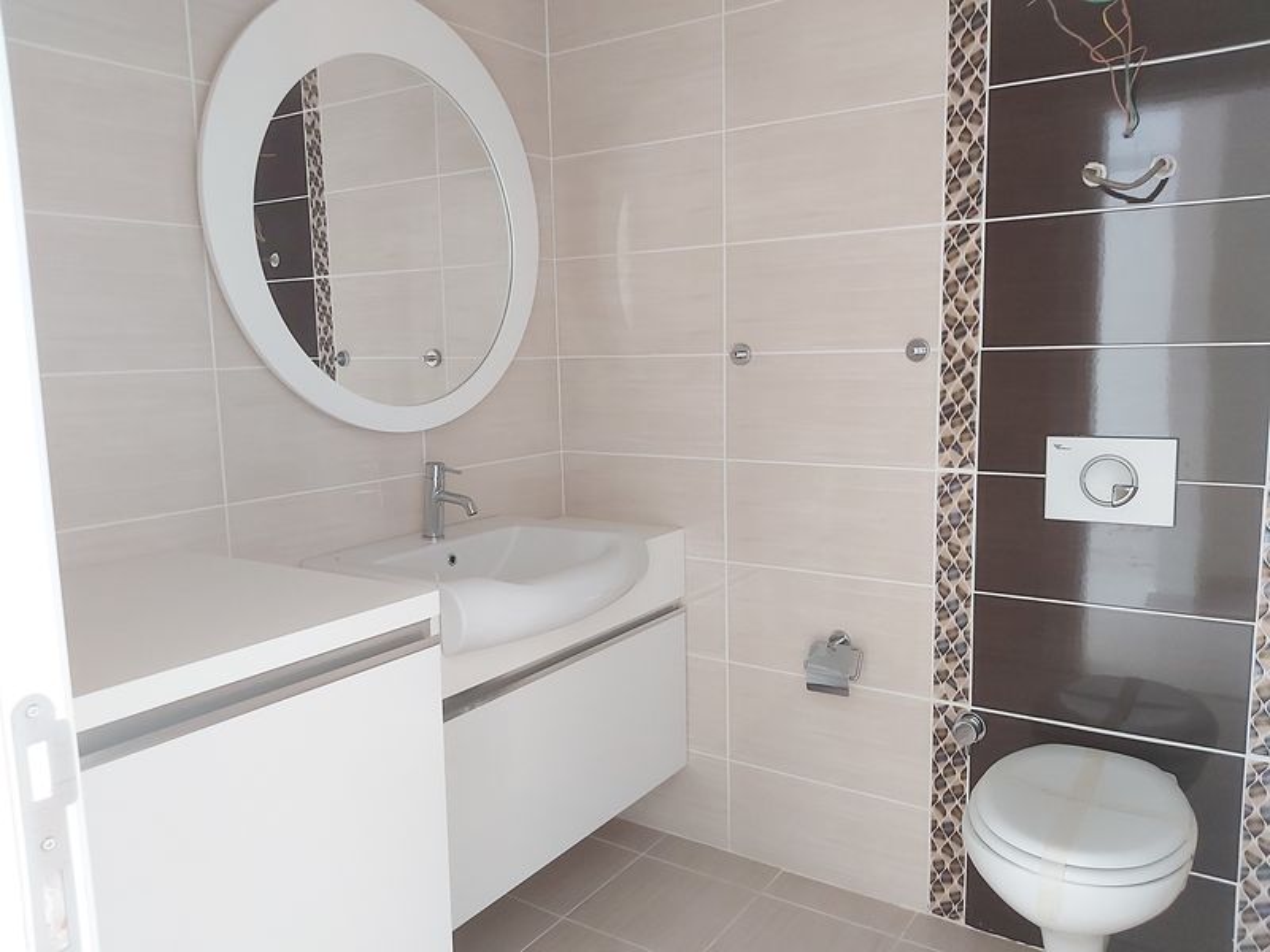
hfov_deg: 67.3
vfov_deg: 53.1
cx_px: 635
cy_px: 476
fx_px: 954
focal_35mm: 26
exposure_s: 1/25
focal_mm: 3.92
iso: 250
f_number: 1.7
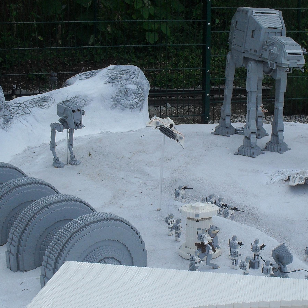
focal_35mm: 63
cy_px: 184
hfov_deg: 27.1
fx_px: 634
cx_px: 205
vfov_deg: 27.2
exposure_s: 1/180
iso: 100
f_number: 8.4
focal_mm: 6.3
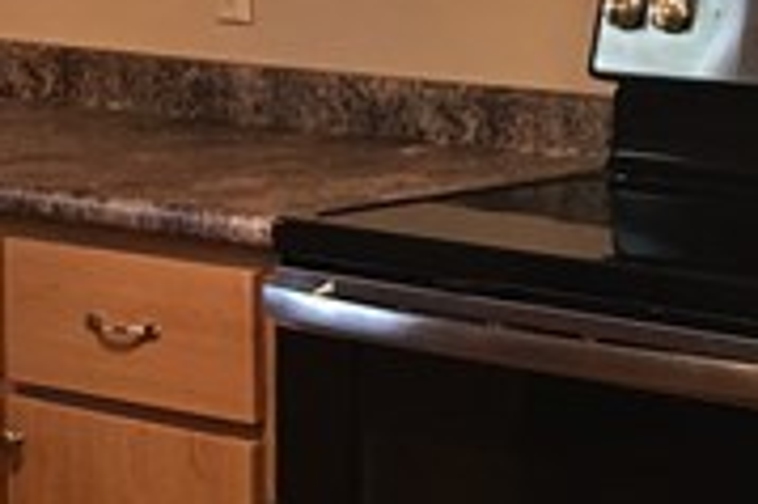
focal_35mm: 173
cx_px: -8
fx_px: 3639
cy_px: 106
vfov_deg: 7.9
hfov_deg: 11.8
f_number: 2.2
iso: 40
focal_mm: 4.15
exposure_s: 1/15
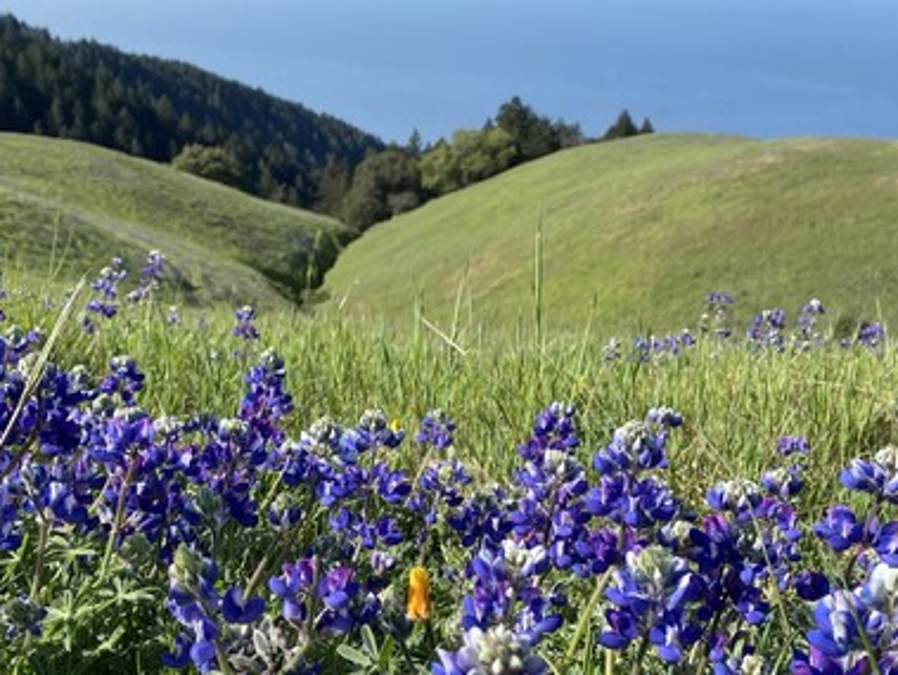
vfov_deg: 36.7
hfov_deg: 47.6
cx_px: 376
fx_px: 1013
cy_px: 411
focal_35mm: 39
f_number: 1.8
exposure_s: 1/1678
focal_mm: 4.25
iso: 32
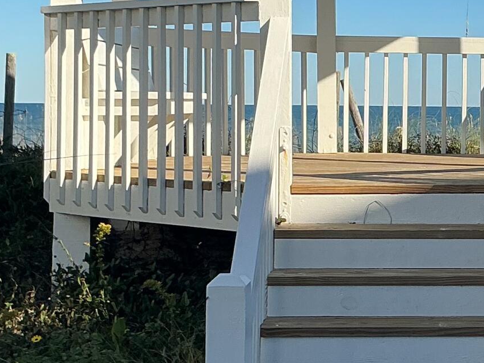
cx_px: 485
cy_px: 60
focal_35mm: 102
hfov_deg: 18.7
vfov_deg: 14.4
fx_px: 1426
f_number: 1.8
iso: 25
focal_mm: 3
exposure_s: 1/2320
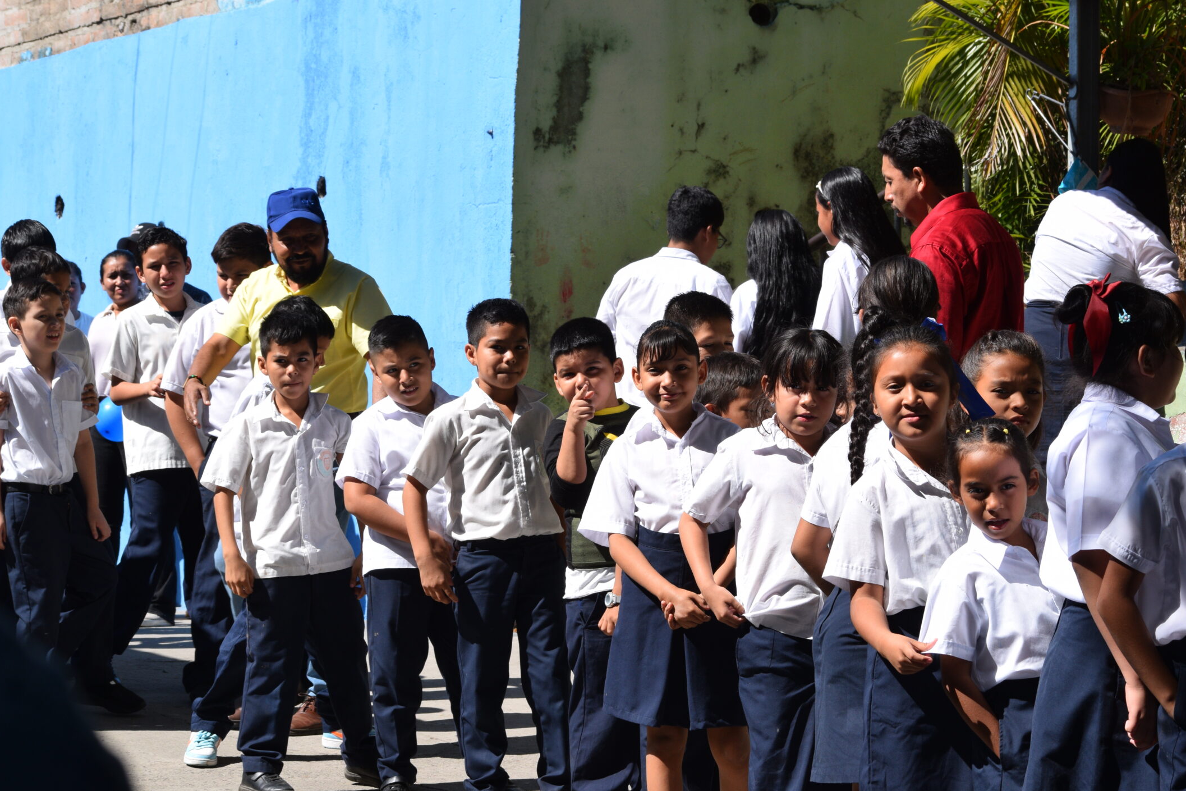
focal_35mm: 109
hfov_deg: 18.7
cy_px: 421
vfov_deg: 12.6
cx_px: 687
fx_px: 3590
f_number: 9
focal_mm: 60
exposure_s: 1/400
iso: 200
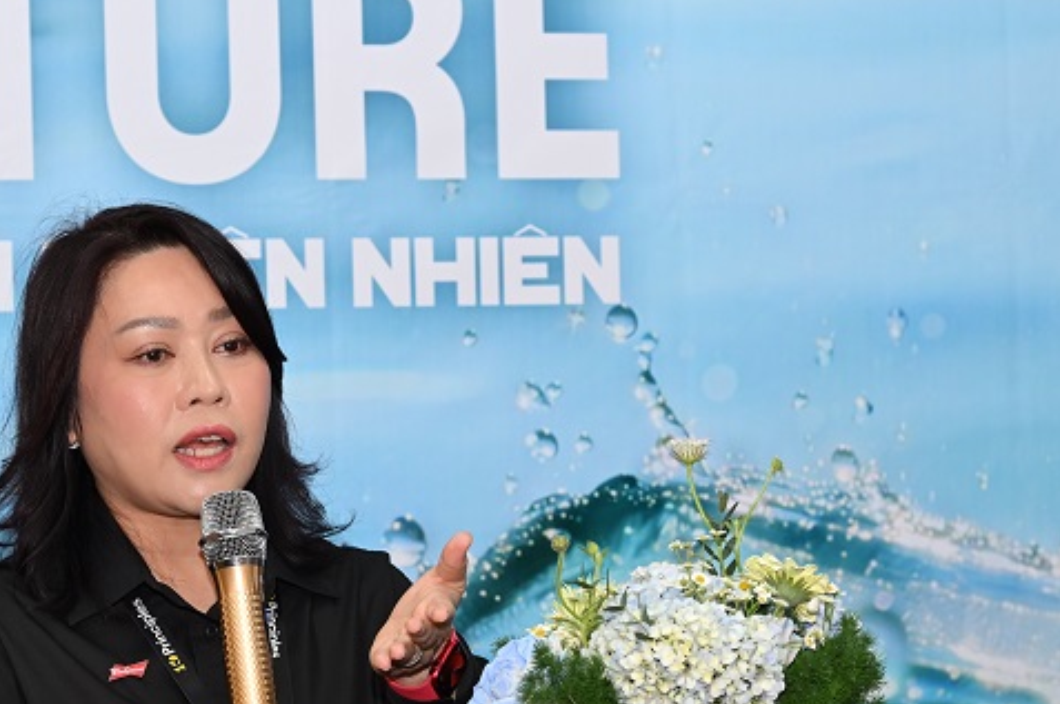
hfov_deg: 13.8
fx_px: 4383
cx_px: 647
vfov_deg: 9.2
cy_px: 484
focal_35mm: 149
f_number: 5.6
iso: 1000
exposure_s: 1/200
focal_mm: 71
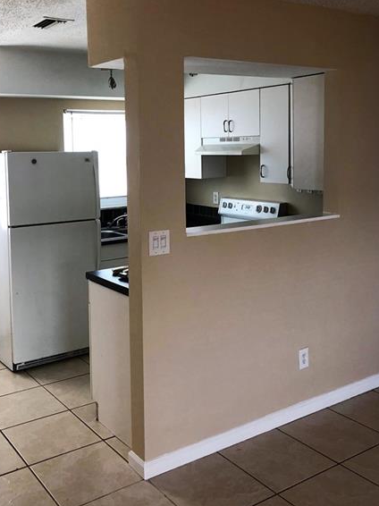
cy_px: 199
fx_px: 555
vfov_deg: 48.7
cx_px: 144
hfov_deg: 37.5
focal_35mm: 38
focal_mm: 4
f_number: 1.8
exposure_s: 1/15
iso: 40
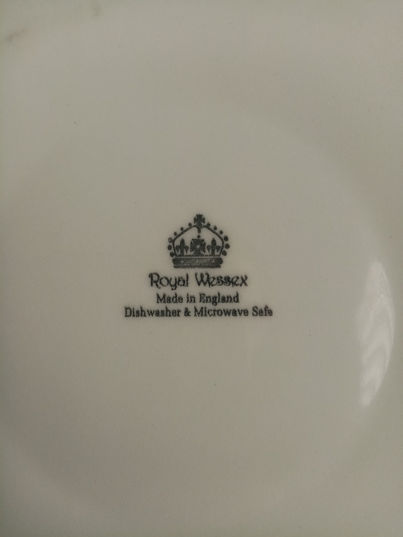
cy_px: 268
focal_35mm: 26
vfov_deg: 67.3
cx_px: 202
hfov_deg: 53.1
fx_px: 404
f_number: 1.8
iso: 101
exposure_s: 1/265
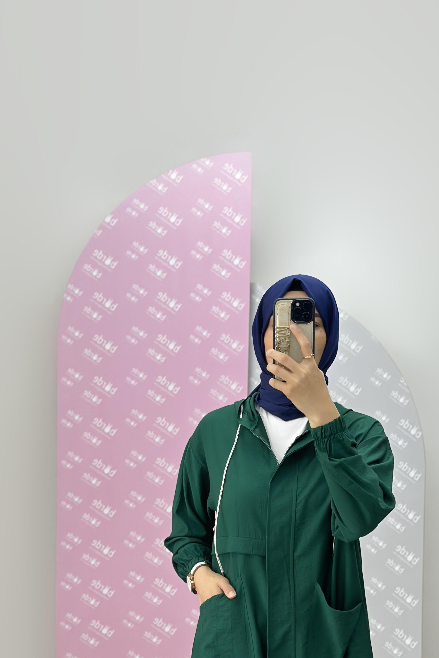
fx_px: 1299
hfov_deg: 19.1
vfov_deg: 28.3
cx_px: 279
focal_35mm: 71
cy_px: 424
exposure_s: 1/185
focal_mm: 6.86
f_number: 1.78
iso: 80
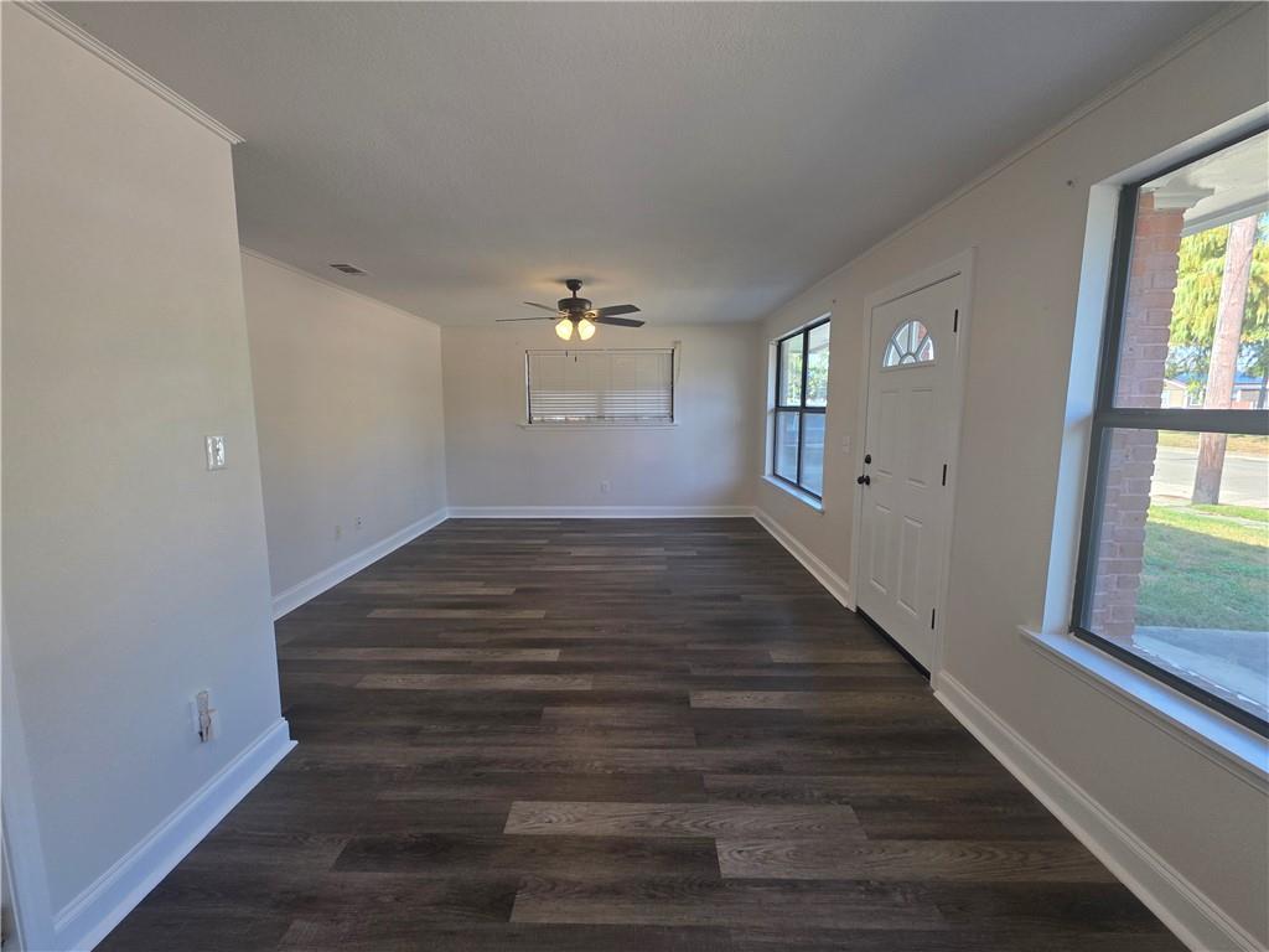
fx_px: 477
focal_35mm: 13
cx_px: 634
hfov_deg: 106.2
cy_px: 476
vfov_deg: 89.9
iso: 80
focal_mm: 2.2
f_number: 1.9
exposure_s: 1/120
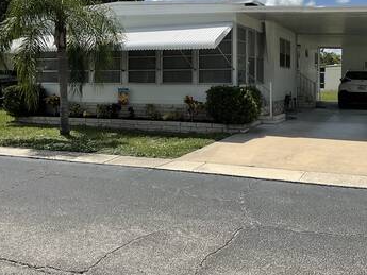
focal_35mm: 43
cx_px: 181
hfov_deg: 43.8
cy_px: 79
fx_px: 456
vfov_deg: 33.1
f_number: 1.8
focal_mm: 3
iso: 16
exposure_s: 1/3322
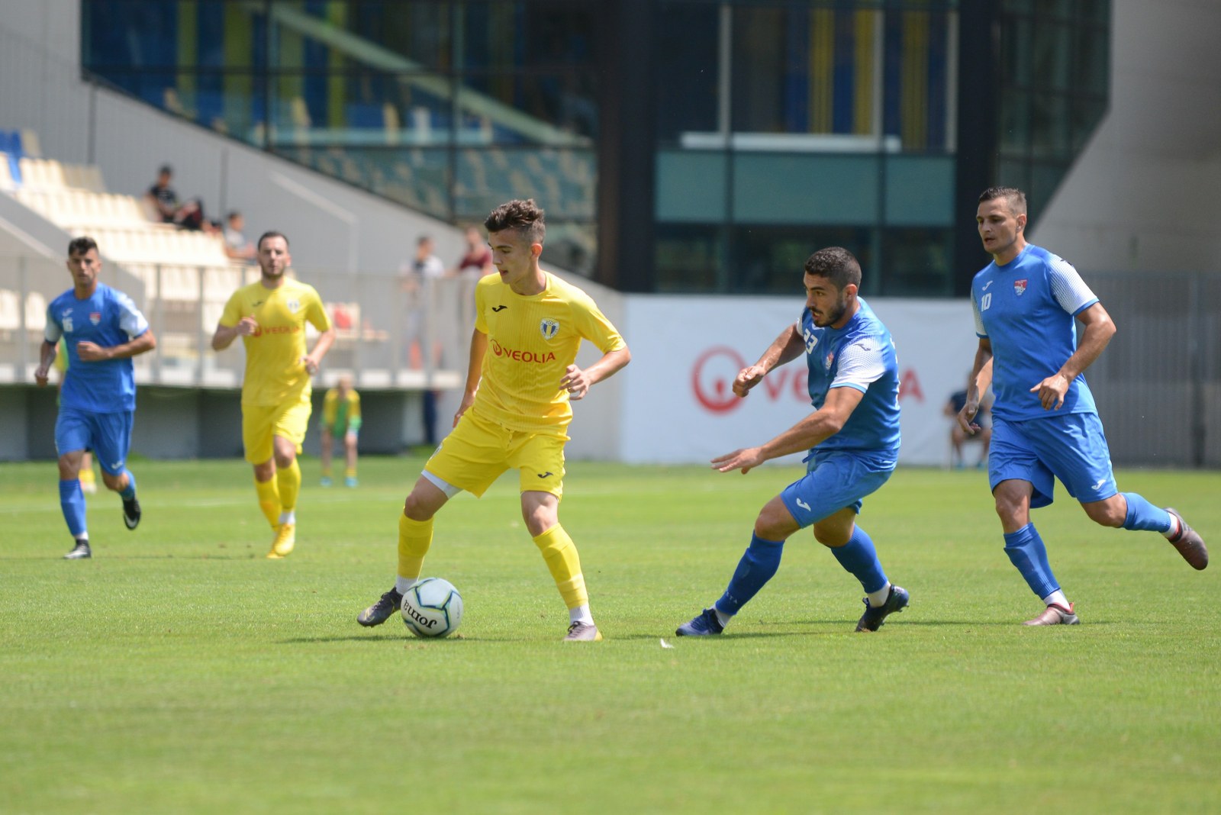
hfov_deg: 10.3
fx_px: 6785
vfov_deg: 6.9
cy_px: 408
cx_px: 610
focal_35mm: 200
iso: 640
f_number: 2.8
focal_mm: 200
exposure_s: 1/5000
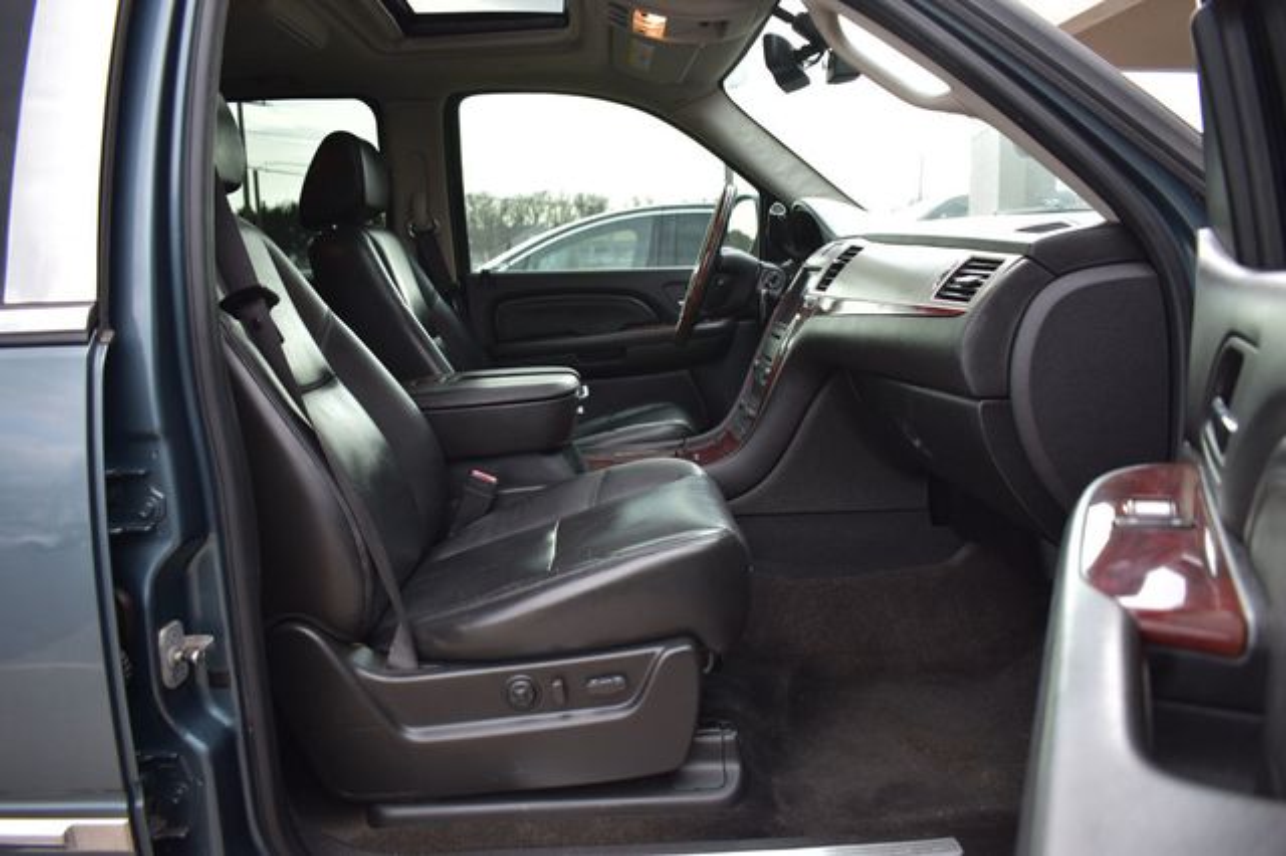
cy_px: 428
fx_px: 964
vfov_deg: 47.9
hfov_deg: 67.4
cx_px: 643
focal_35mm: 27
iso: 200
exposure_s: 1/200
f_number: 3.5
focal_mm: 18
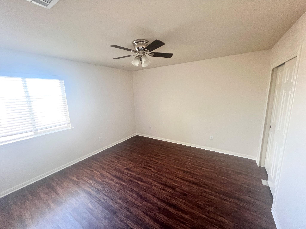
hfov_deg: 106.2
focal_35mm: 13
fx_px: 115
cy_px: 114
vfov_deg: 89.9
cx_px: 153
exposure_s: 1/63
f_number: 1.8
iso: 250
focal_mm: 1.57
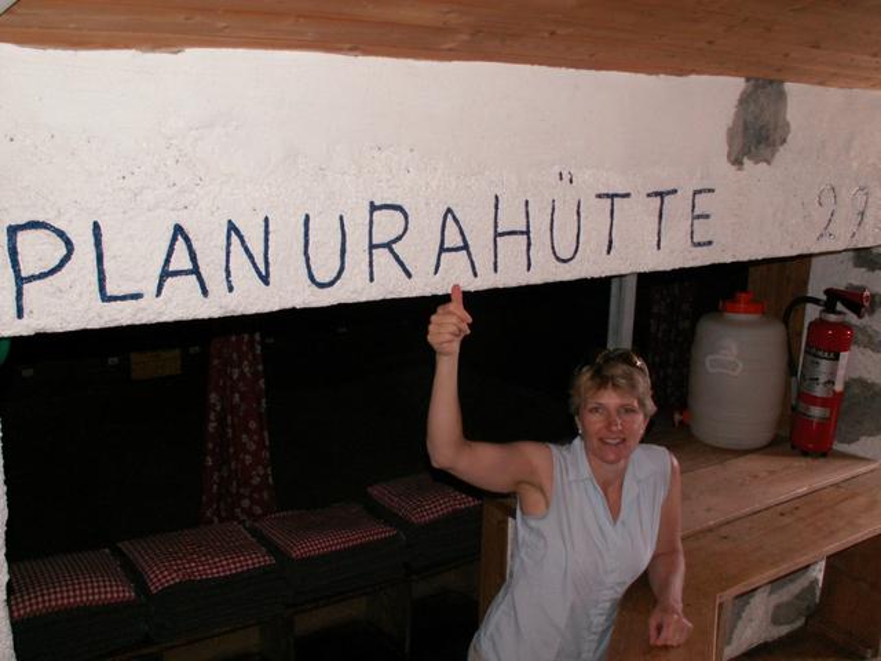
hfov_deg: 52.6
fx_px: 891
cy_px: 330
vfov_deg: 40.7
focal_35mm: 35
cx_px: 440
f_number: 2.8
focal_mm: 5.86
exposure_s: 1/40
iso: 160
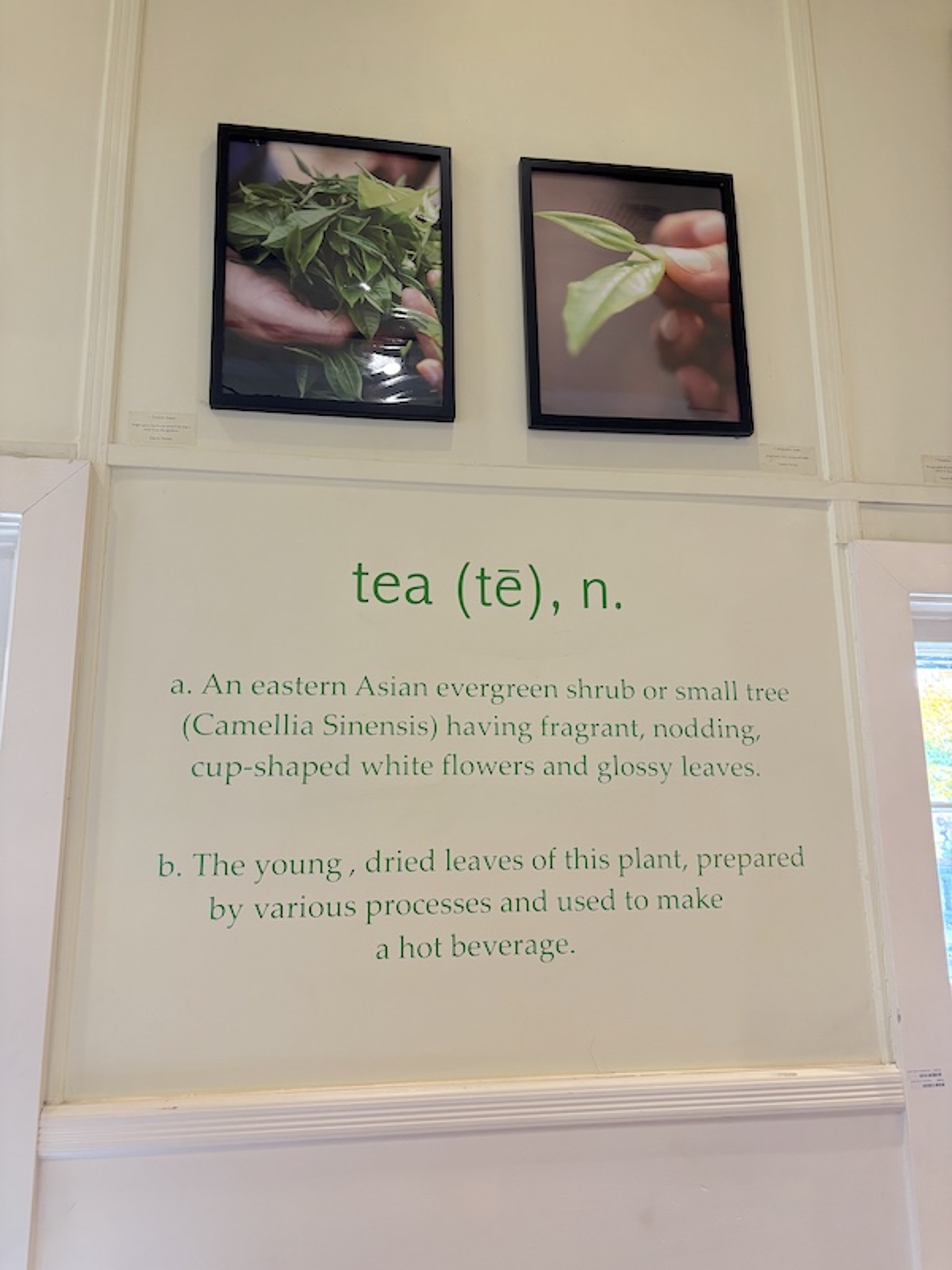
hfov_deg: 53.1
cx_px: 476
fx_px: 953
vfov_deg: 67.3
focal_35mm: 26
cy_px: 635
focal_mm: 5.96
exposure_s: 1/60
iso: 250
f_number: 1.6
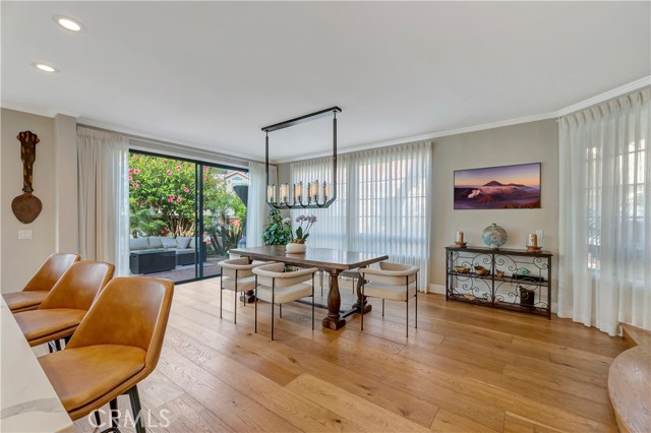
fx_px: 271
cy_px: 216
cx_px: 326
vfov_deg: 77.3
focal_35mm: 15
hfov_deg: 100.4
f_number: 5.6
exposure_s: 1/40
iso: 100
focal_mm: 10
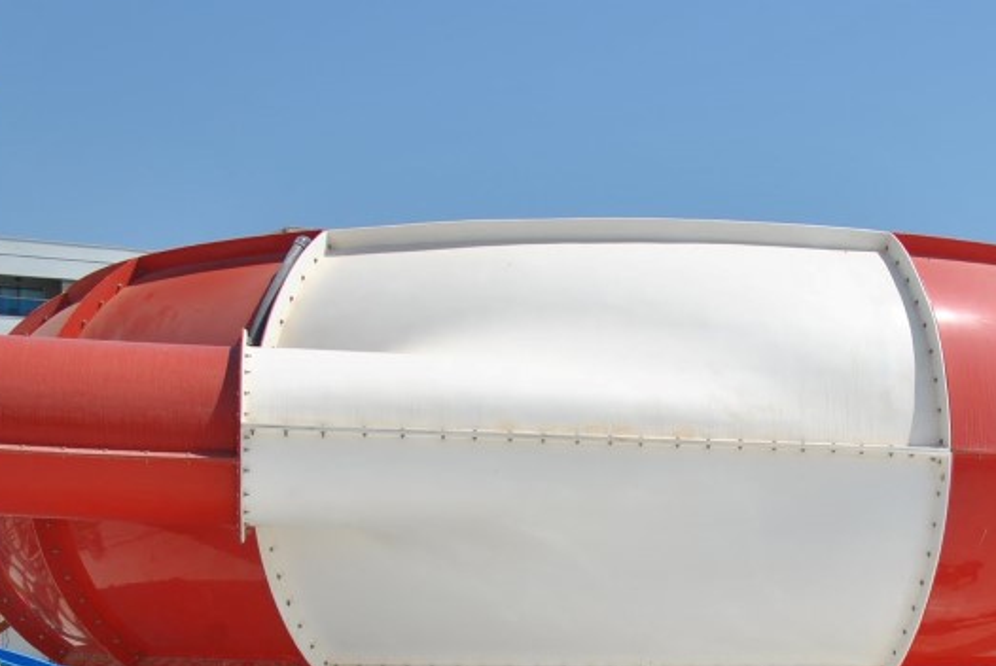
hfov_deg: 27.9
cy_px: 711
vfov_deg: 18.3
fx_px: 1994
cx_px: 664
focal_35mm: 72
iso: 100
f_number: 9
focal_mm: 22
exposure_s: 1/320
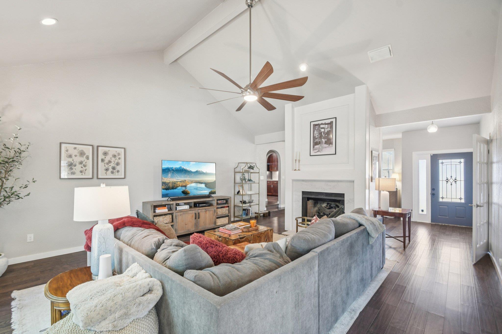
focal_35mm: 15
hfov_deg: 100.4
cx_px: 251
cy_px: 167
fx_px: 209
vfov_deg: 77.3
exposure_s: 1/3.33
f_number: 8
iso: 400
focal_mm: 10
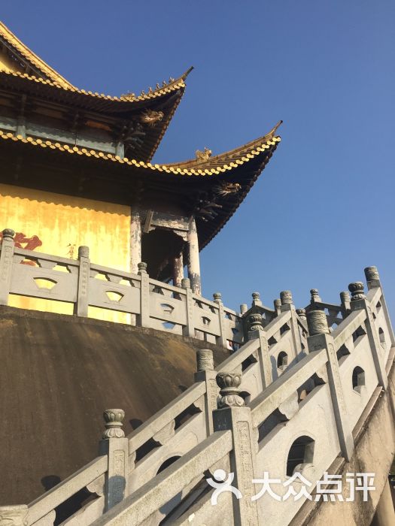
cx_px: 198
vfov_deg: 61.7
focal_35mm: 29
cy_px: 263
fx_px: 441
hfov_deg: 48.2
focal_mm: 4.15
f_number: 2.2
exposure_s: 1/2083
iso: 32
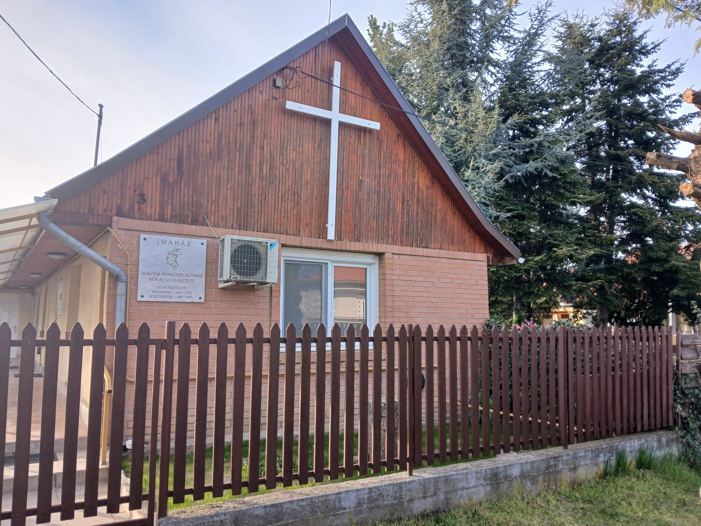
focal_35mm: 26
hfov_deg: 67.3
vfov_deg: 53.1
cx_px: 350
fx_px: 527
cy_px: 263
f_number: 1.8
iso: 32
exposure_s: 1/100
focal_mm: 3.98
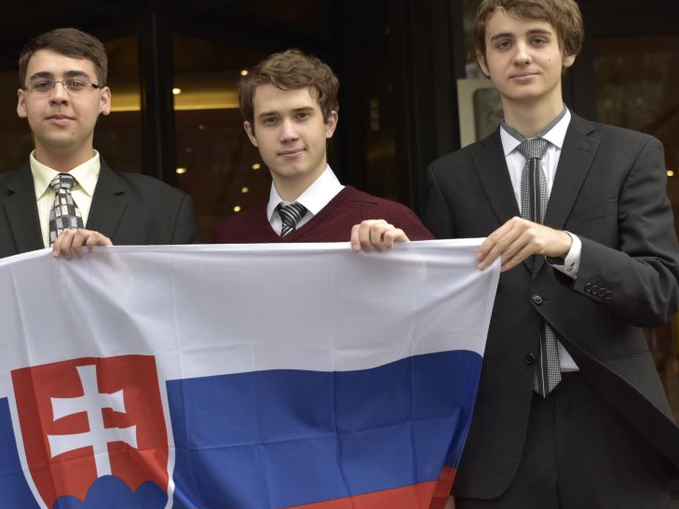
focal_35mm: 76
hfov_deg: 25.2
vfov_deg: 19.4
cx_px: 137
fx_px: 1491
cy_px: 268
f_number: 4.5
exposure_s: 1/500
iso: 800
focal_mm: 48
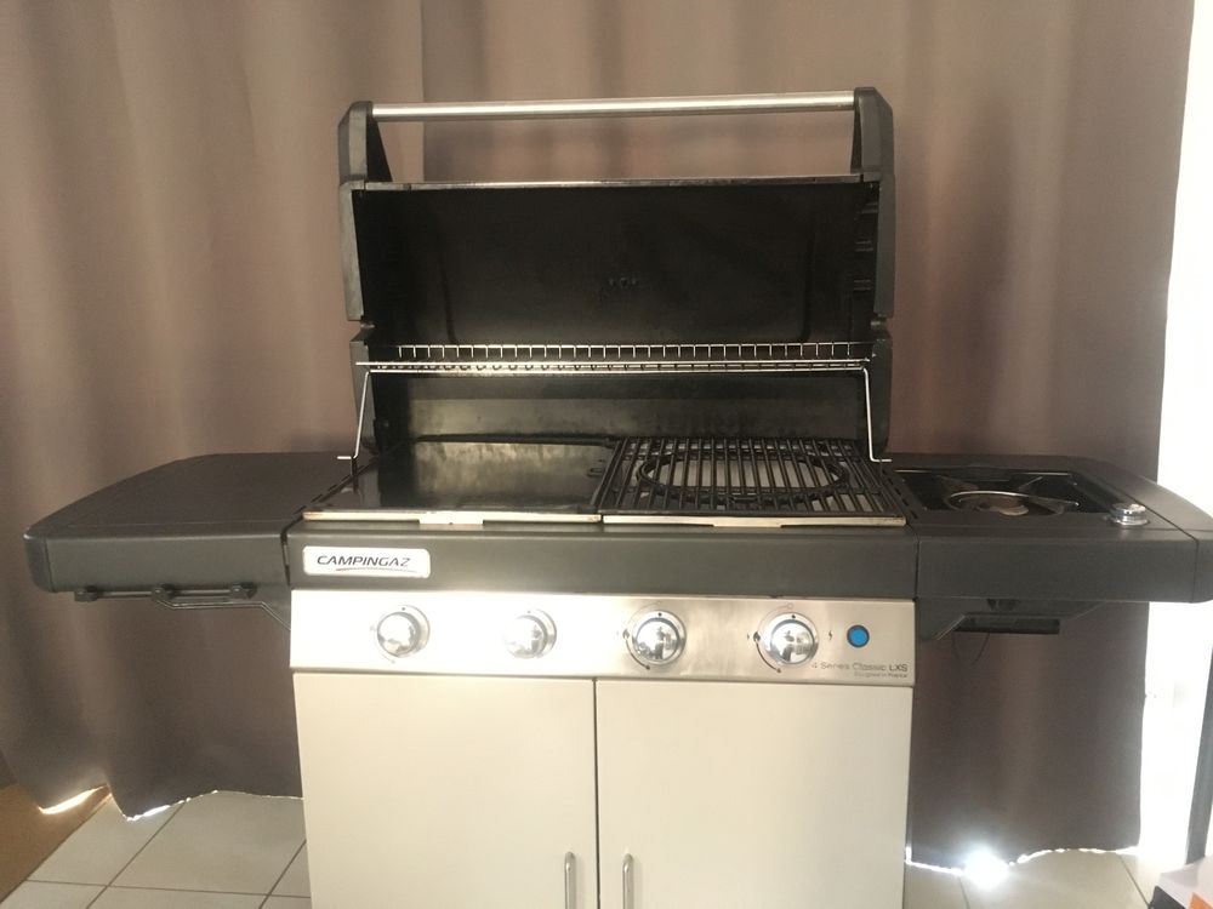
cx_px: 606
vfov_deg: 48.2
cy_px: 454
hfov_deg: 61.7
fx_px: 1016
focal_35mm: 29
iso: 640
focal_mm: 4.15
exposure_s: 1/17
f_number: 2.2
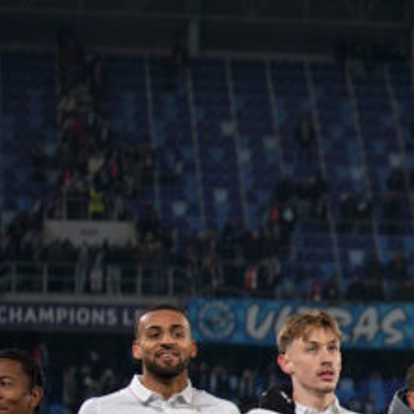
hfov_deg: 6.2
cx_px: 862
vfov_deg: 6.4
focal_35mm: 274
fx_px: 3707
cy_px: 393
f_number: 2.8
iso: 1000
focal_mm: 70
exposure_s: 1/640
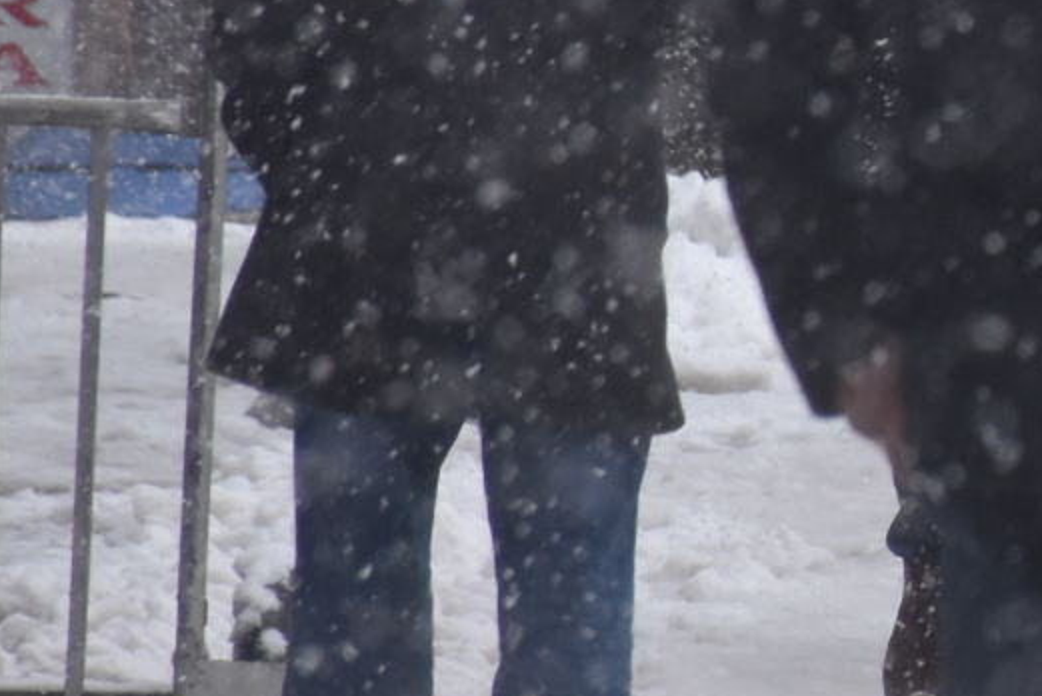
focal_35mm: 1031
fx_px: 29857
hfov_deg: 2.0
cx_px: 1882
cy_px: -47
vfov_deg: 1.3
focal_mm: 140
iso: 800
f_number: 7.1
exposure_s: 1/800
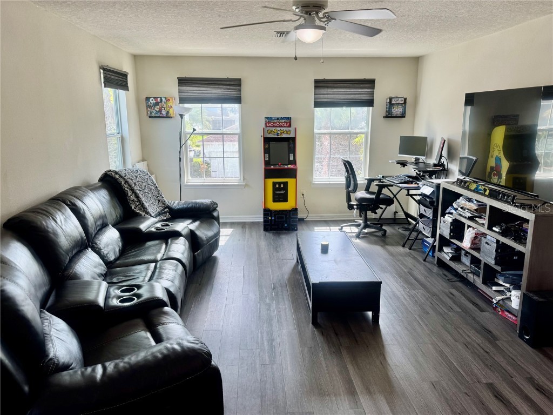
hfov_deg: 71.6
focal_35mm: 24
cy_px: 208
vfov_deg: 56.8
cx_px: 276
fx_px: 383
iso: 64
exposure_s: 1/120
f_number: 1.78
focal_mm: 6.76
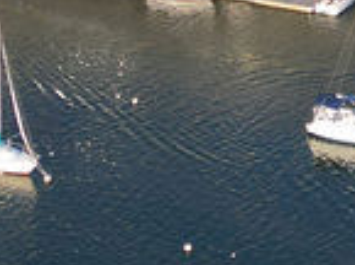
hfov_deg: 11.5
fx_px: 1739
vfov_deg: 8.2
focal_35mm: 170
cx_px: 372
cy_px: -280
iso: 140
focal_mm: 6.72
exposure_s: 1/1500
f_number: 1.7
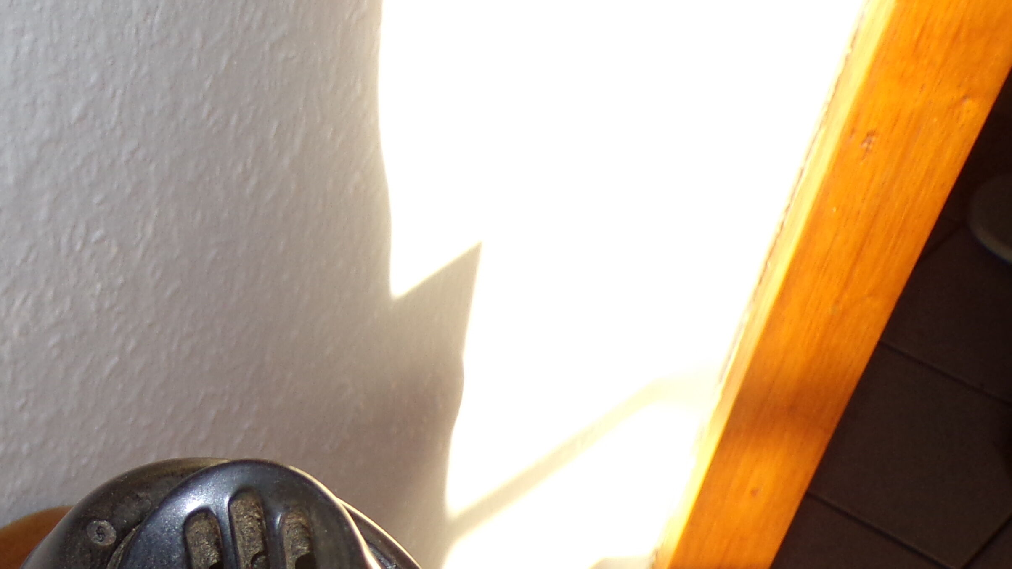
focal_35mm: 56
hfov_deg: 36.0
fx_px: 1503
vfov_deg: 19.6
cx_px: 201
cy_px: 755
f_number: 3
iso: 80
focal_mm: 4.3
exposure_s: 1/60
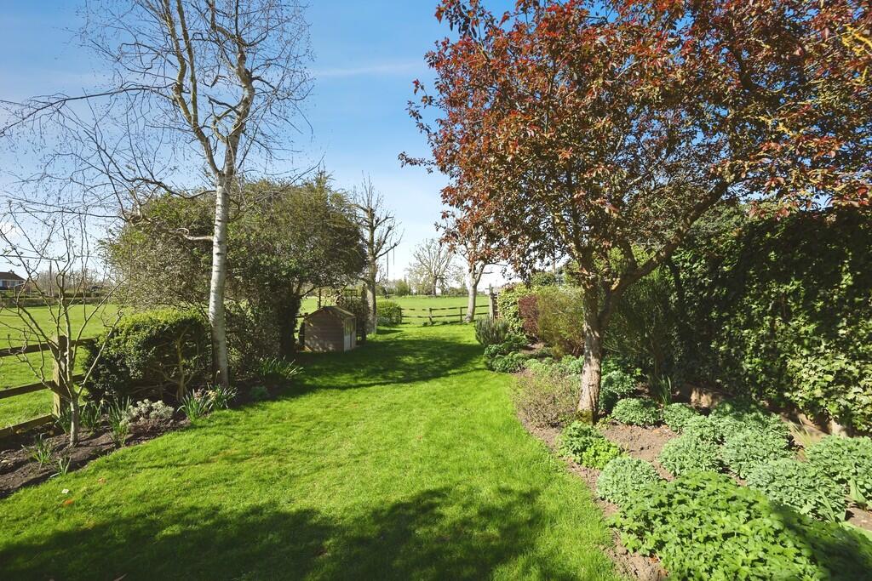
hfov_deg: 104.2
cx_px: 436
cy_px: 290
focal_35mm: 14
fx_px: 339
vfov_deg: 81.2
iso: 100
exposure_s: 1/200
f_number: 7.1
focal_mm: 14
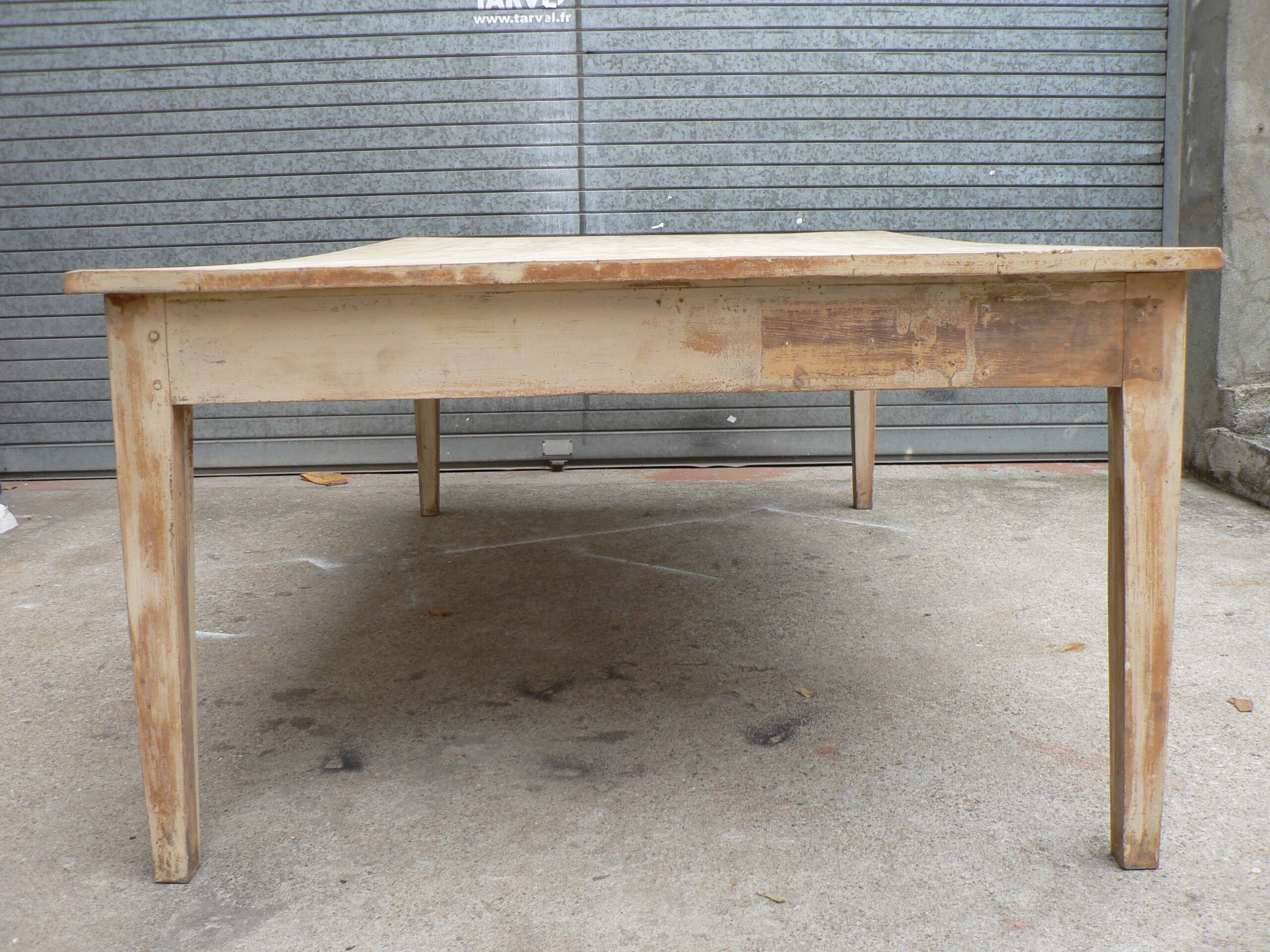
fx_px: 1321
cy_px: 476
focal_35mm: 36
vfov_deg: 39.7
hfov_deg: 51.4
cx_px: 635
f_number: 2.8
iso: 80
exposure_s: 1/100
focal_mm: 6
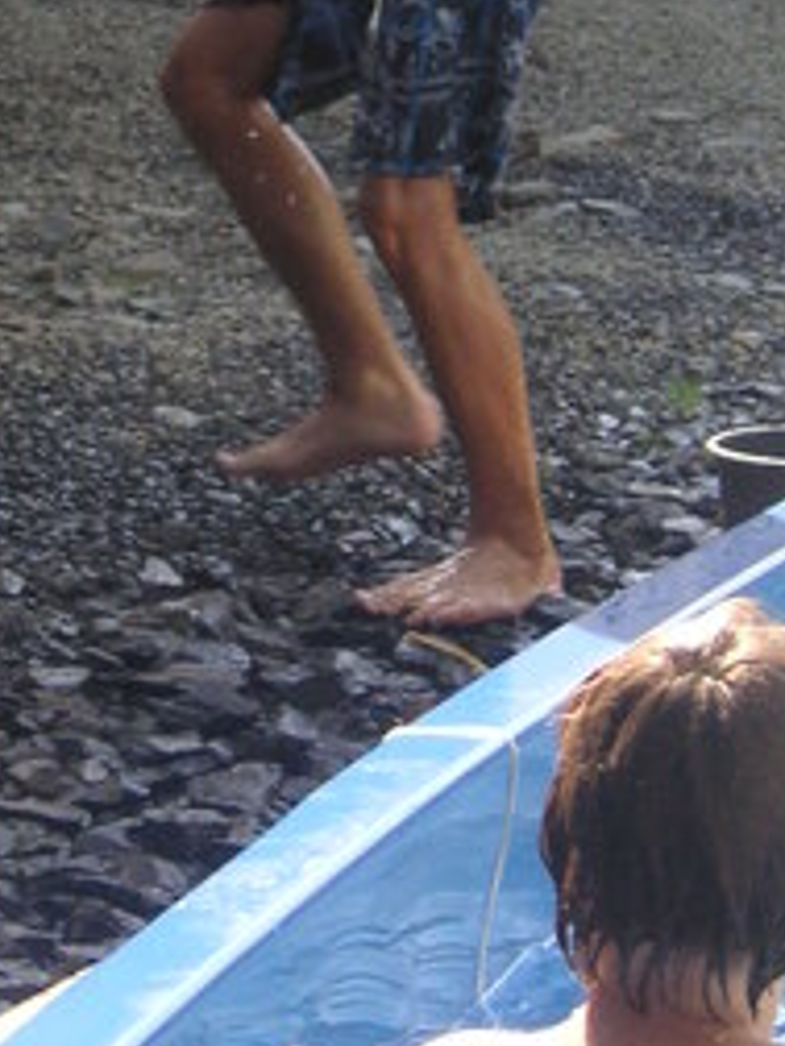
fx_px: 5866
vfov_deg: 10.2
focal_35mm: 194
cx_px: 287
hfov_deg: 7.7
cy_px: 149
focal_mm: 10.2
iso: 50
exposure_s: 1/180
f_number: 3.9
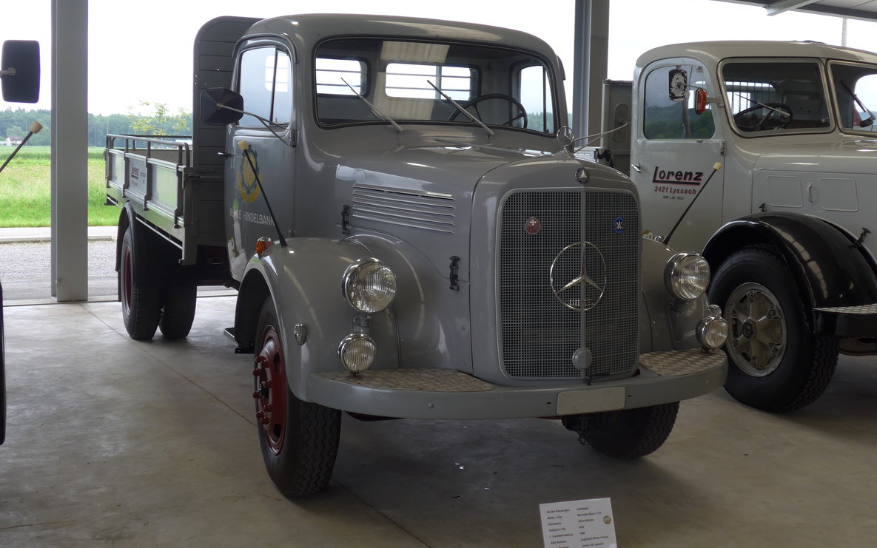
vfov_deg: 29.2
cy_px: 224
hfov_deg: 45.3
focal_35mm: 44
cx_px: 438
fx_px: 1052
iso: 80
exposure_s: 1/160
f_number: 2.8
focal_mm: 8.4
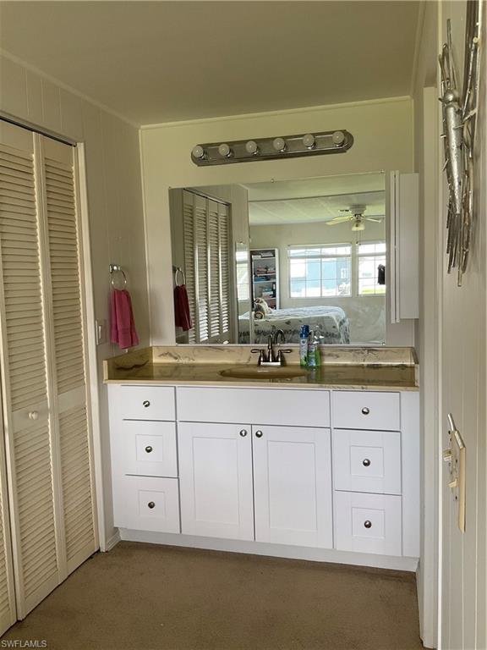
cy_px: 325
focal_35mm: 29
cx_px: 244
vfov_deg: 61.7
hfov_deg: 48.2
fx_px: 544
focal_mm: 3
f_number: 1.8
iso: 64
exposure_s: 1/115
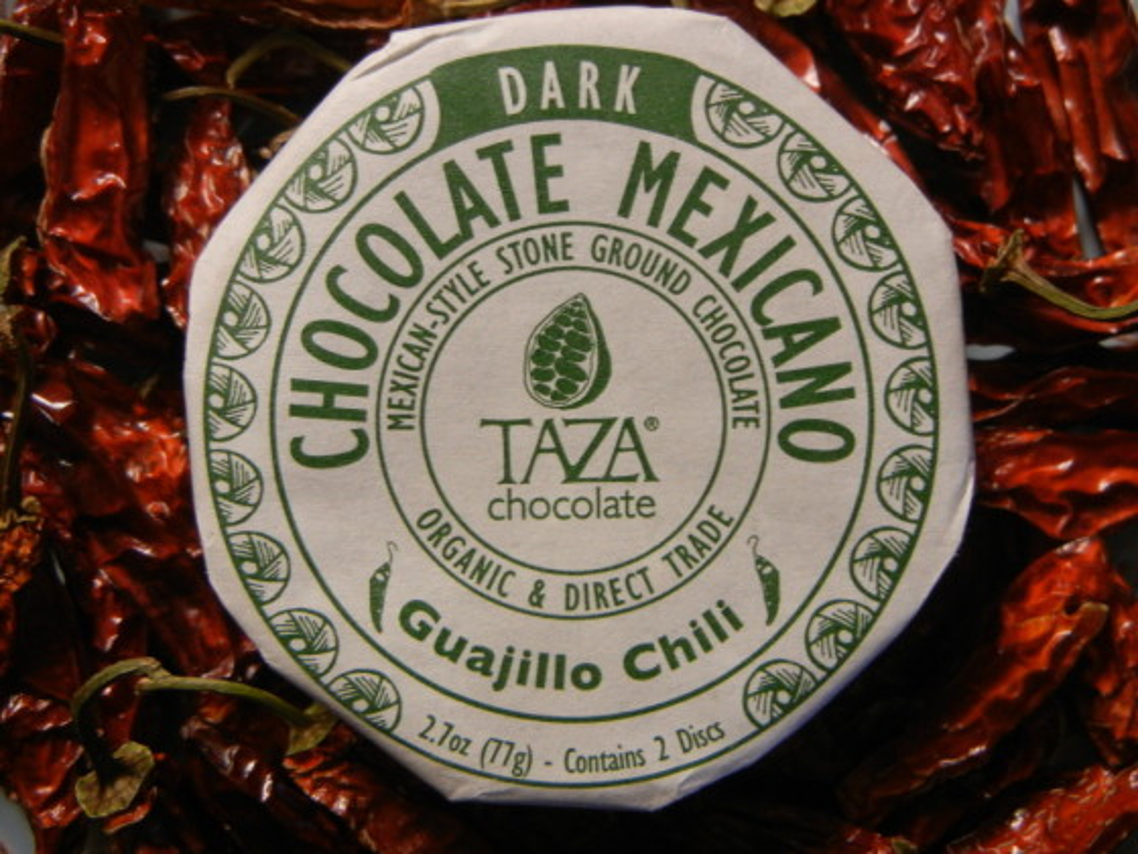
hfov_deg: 47.9
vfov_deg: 36.8
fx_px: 1282
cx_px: 569
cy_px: 427
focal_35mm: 39
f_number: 3.7
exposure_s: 1/5.1
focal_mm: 7.1
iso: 400
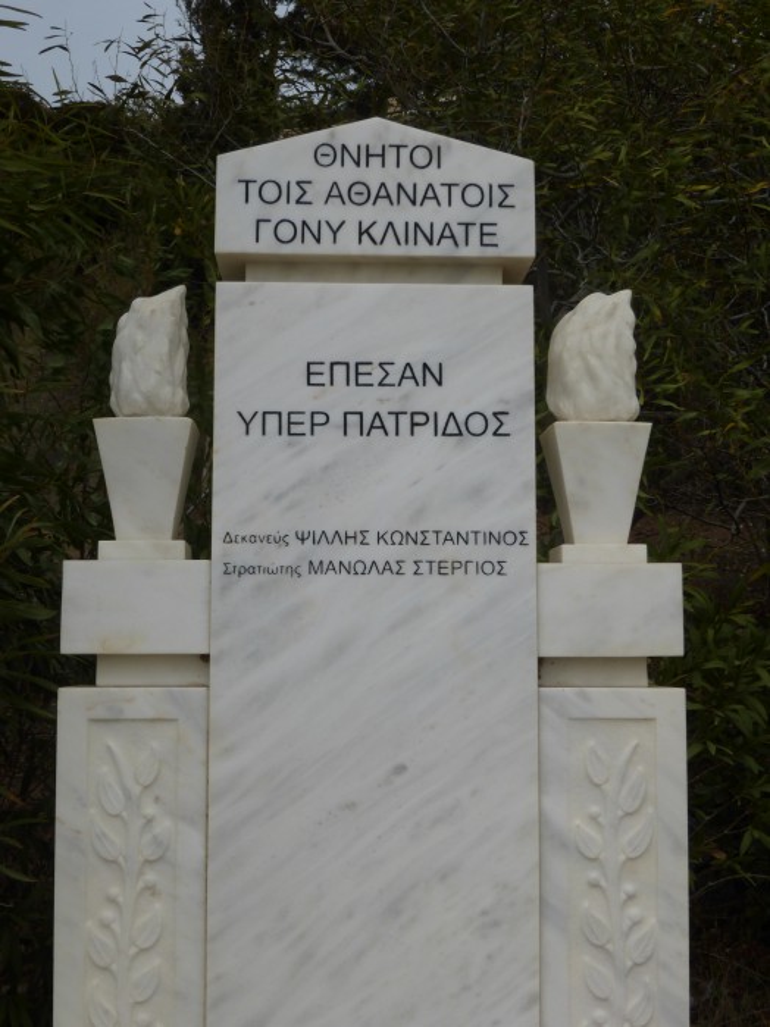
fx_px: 1483
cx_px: 385
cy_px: 514
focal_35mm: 50
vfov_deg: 38.2
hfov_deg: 29.1
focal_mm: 8.6
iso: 100
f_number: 4
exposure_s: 1/1300
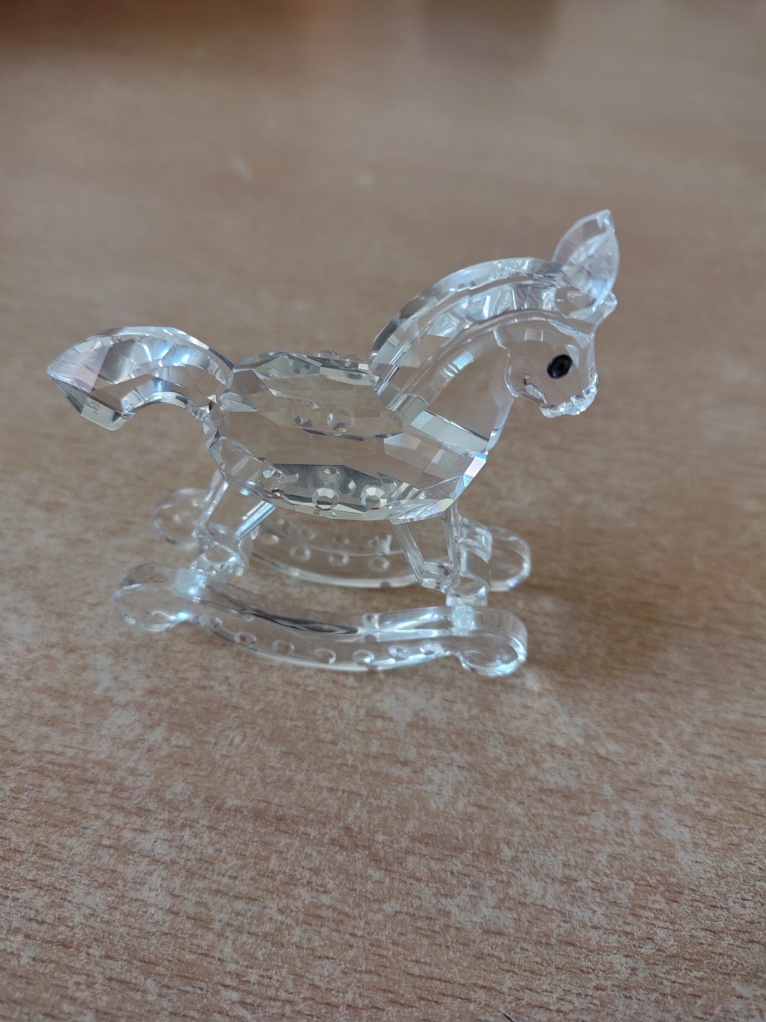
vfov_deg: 69.4
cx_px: 383
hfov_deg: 54.9
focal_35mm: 25
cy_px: 511
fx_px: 738
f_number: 1.7
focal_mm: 4.71
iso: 981
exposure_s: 1/50.1
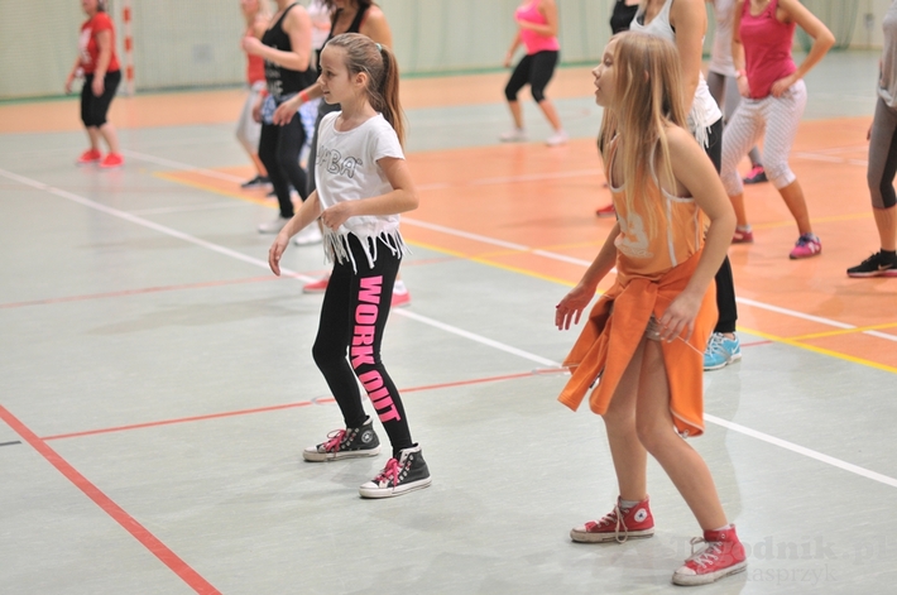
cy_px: 298
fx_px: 1866
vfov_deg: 18.1
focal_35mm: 75
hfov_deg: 27.0
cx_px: 448
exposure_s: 1/160
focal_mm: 50
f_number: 1.8
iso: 500
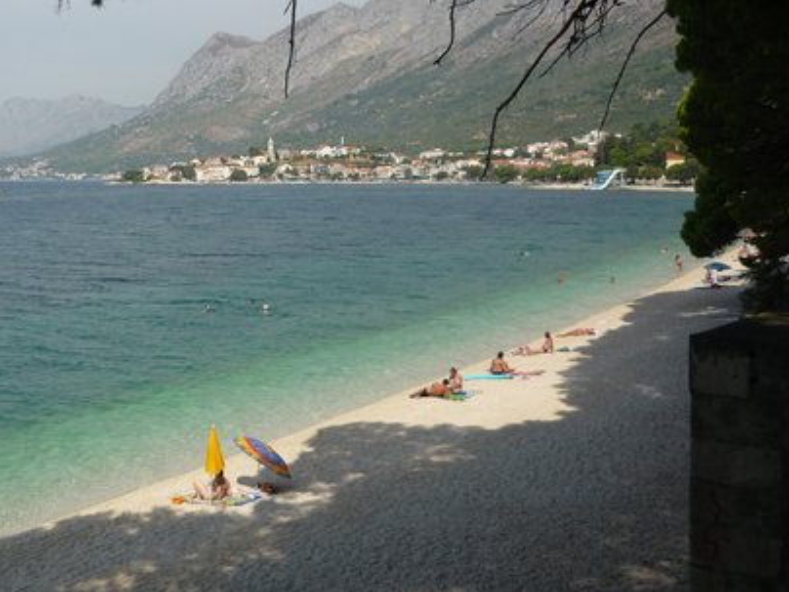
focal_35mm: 49
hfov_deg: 38.0
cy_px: 205
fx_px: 1117
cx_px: 207
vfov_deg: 29.5
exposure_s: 1/320
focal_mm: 5.5
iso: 100
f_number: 8
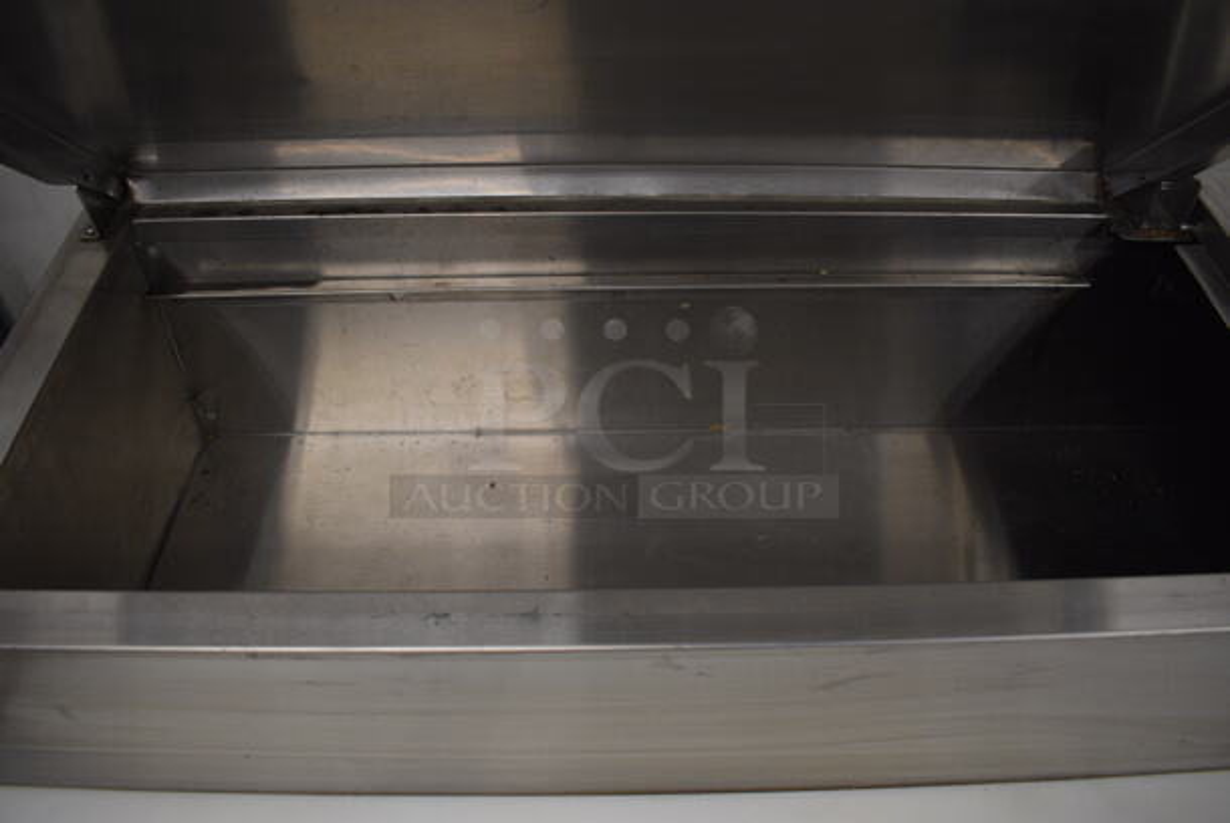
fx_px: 923
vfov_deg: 48.0
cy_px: 412
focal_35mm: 27
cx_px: 615
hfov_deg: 67.3
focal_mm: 18
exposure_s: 1/200
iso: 800
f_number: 3.5
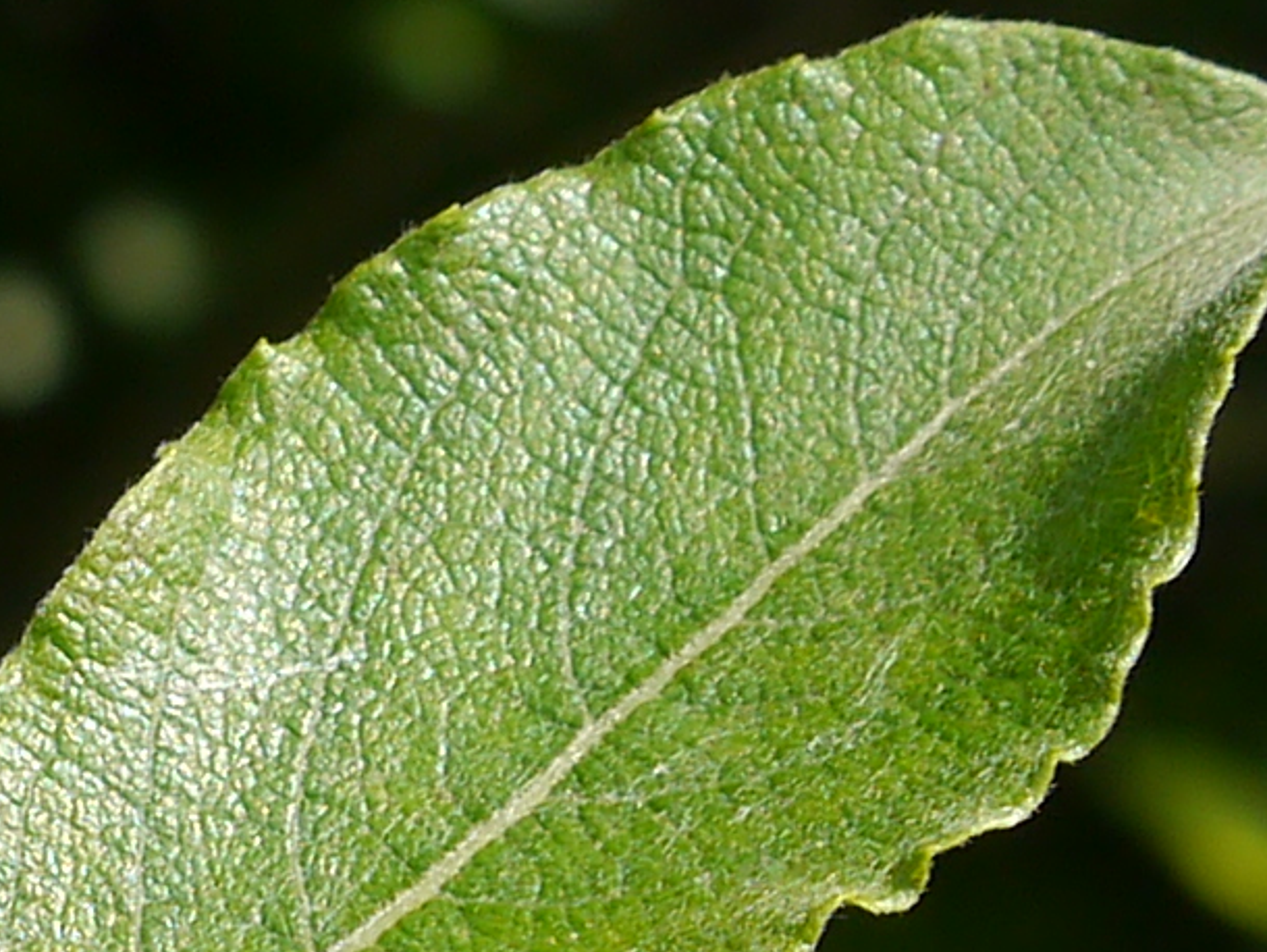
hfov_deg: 5.9
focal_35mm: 331
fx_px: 12120
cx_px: -540
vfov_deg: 4.5
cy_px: 1176
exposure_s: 1/250
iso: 160
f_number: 7.1
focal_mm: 22
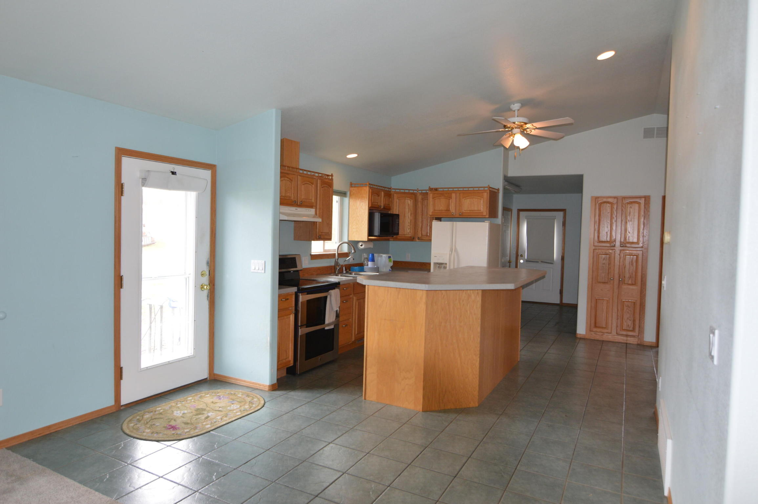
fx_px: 442
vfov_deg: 59.4
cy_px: 252
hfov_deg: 81.3
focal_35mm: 21
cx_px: 379
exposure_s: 1/125
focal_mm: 14
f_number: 4
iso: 400
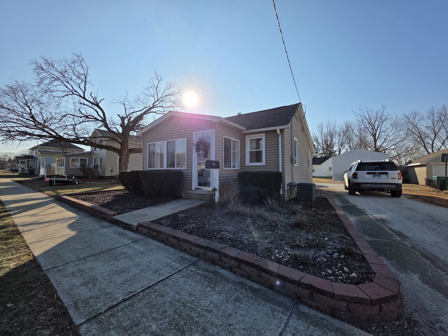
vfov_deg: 89.9
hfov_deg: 106.2
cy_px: 168
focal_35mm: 13
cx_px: 224
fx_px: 168
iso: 40
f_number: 1.9
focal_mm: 2.2
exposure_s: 1/2600
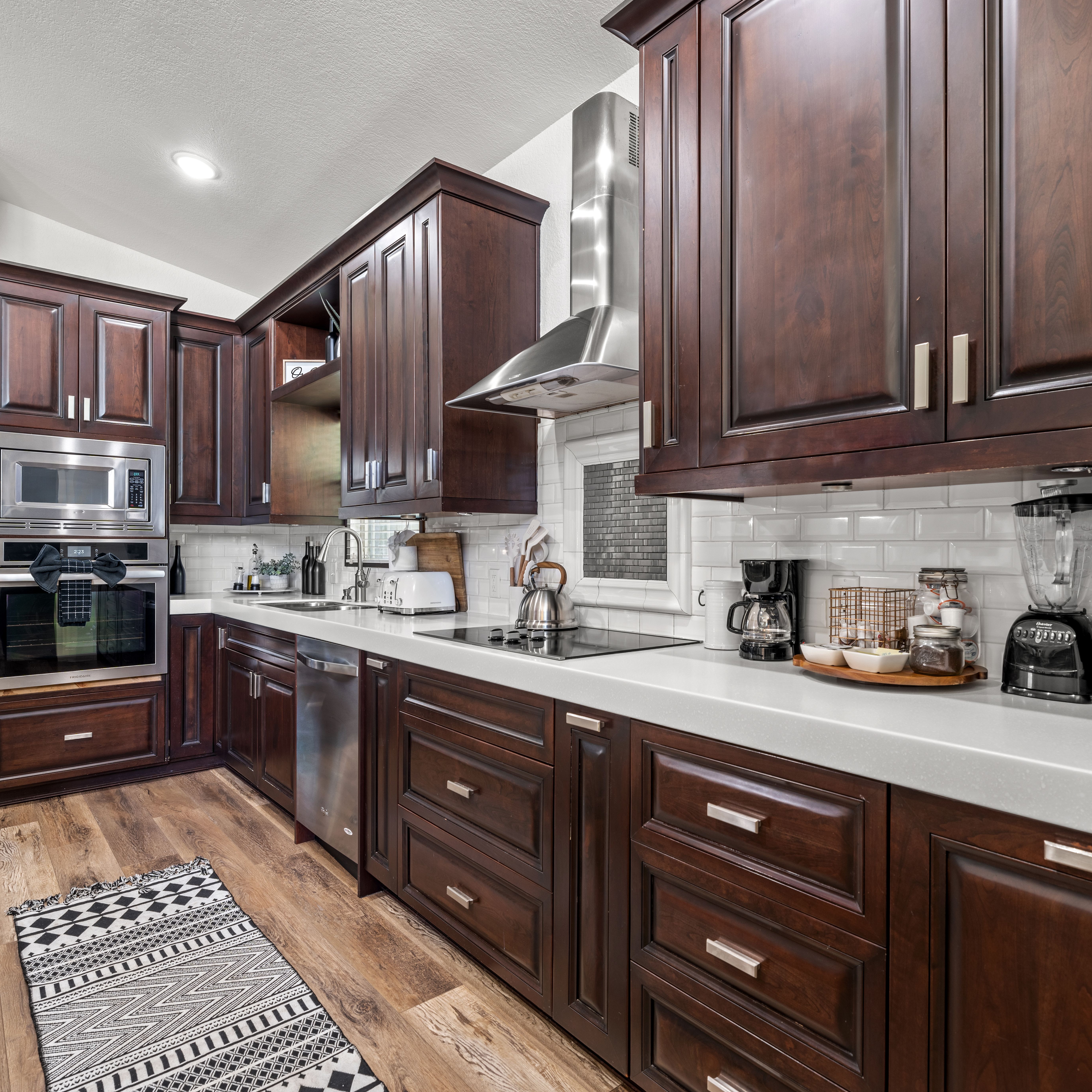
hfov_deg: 74.7
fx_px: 714
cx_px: 592
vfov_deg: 74.8
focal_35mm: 20
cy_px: 549
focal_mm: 15
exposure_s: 1/4
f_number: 6.3
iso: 100
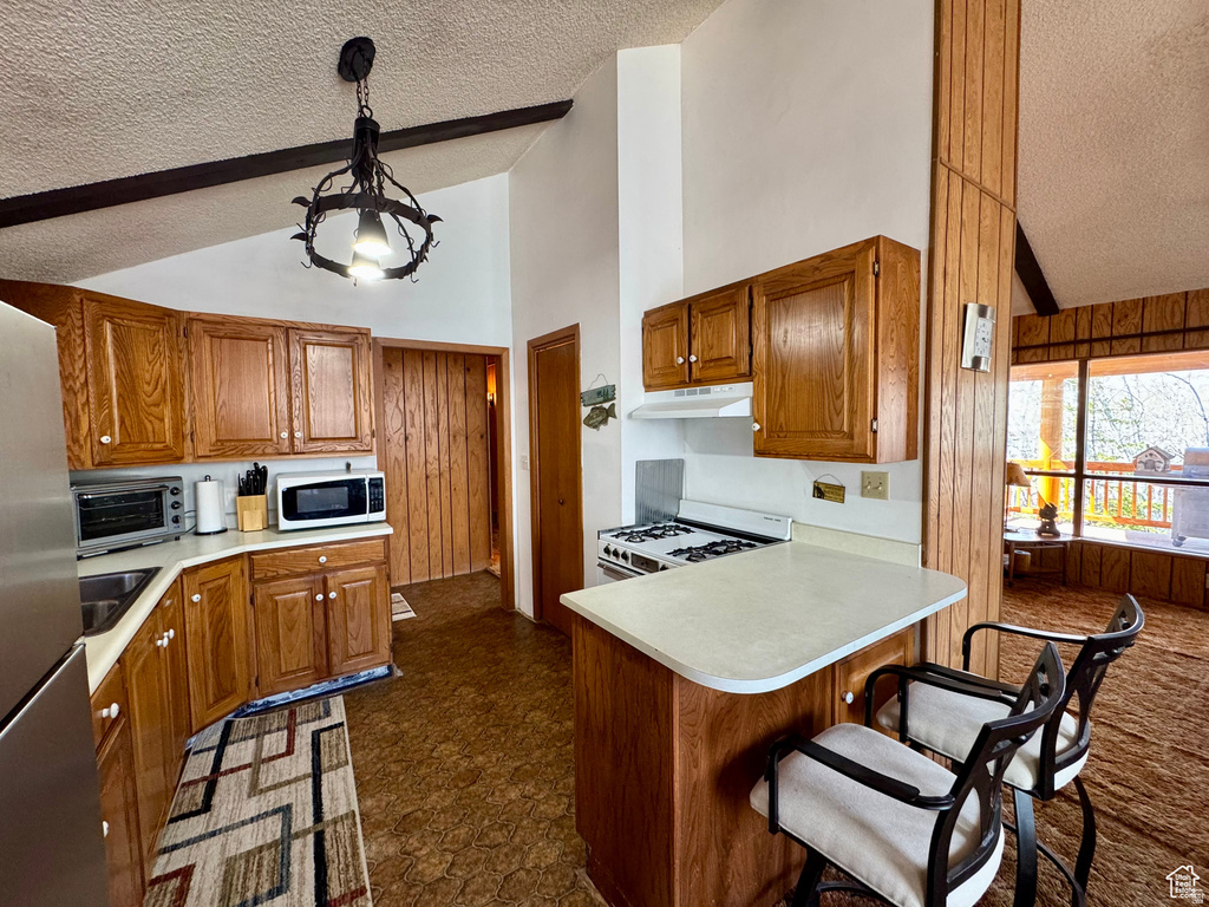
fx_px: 489
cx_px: 604
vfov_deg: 85.7
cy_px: 454
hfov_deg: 102.1
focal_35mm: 14
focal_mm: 2.22
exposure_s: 1/120
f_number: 2.2
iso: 250
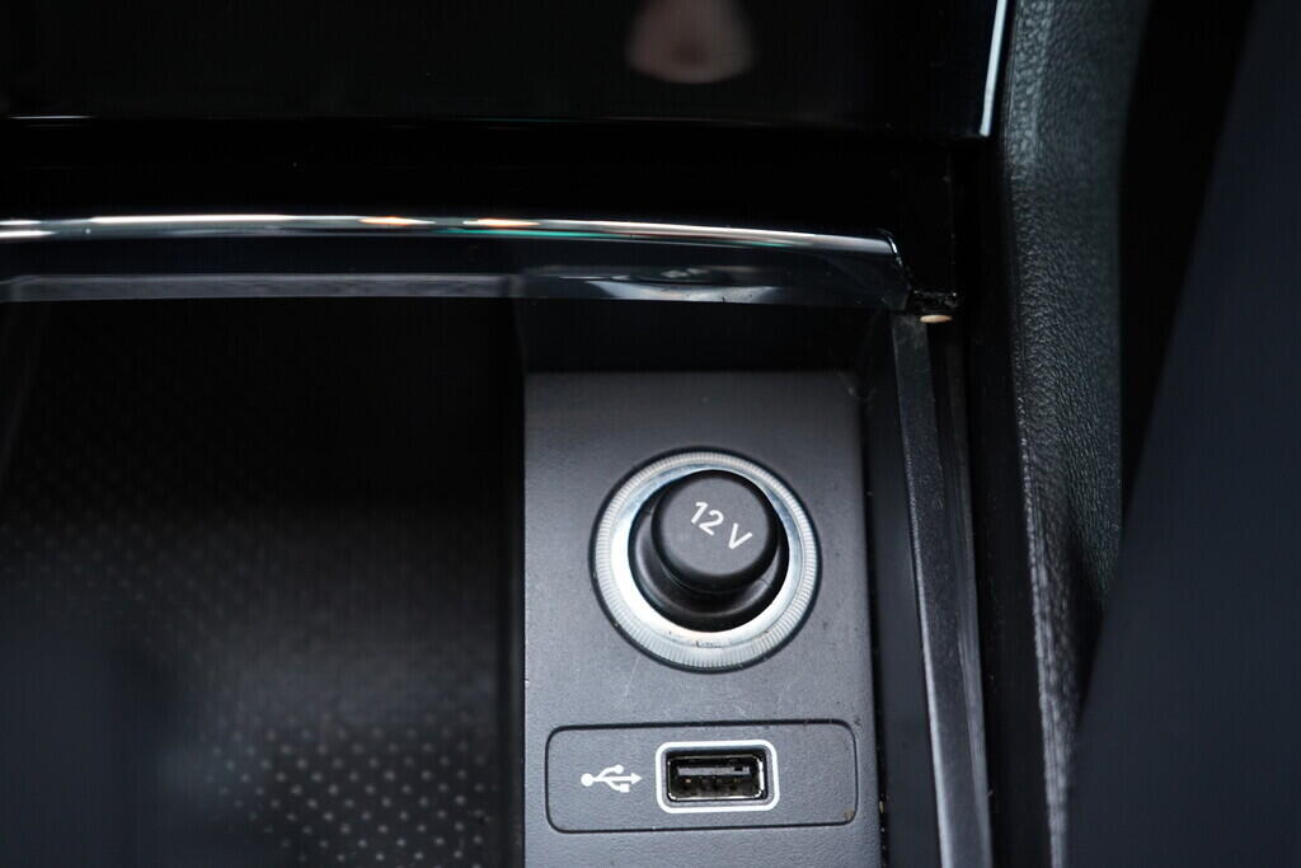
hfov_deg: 53.1
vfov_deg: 36.9
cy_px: 434
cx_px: 650
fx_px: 1301
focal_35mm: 36
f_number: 2.8
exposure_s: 1/40
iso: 500
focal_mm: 24
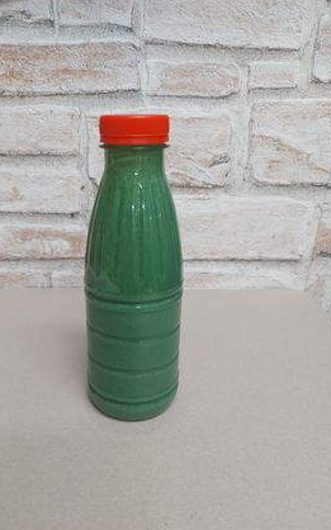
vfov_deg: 70.4
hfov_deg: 47.3
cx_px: 136
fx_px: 376
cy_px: 267
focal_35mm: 26
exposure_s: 1/50
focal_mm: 5.23
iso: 200
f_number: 1.8
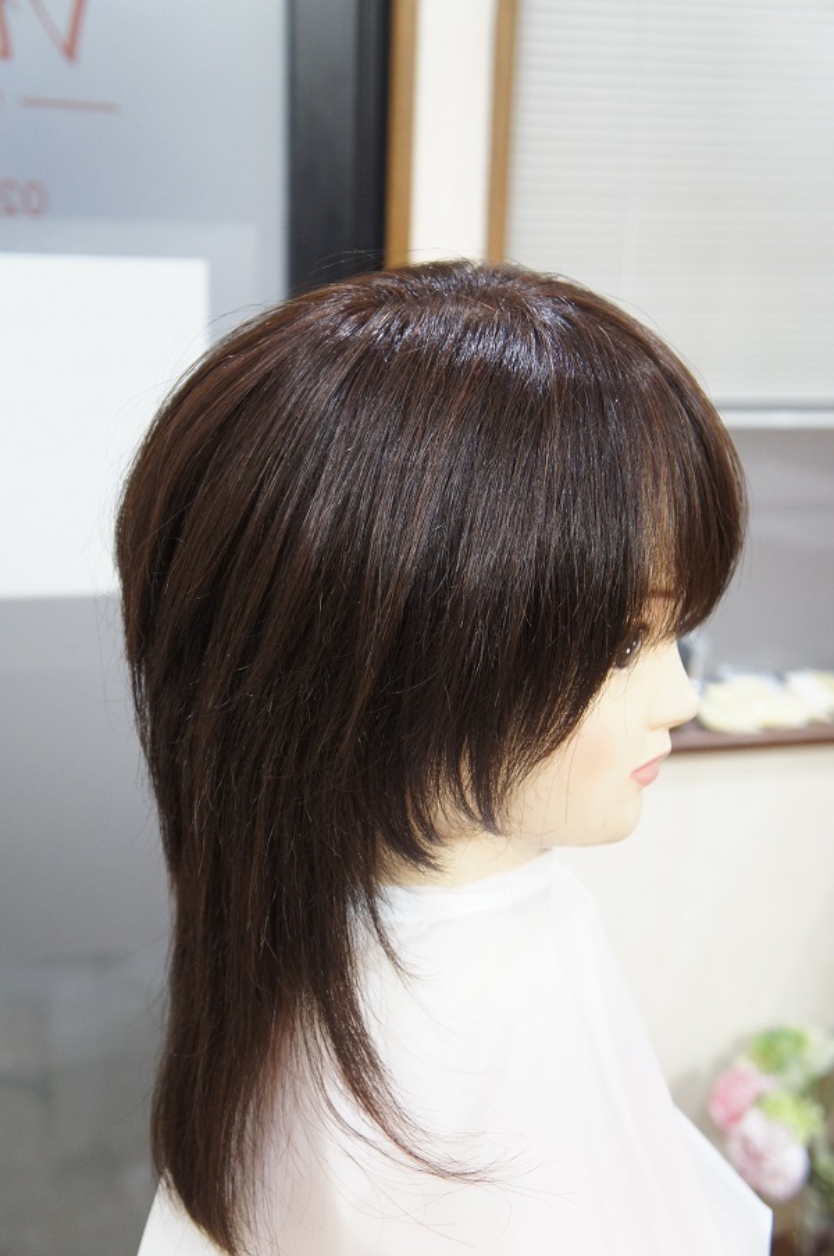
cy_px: 628
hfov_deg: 28.0
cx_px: 417
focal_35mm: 48
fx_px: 1673
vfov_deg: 41.2
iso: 1600
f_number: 4
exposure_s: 1/30
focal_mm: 32
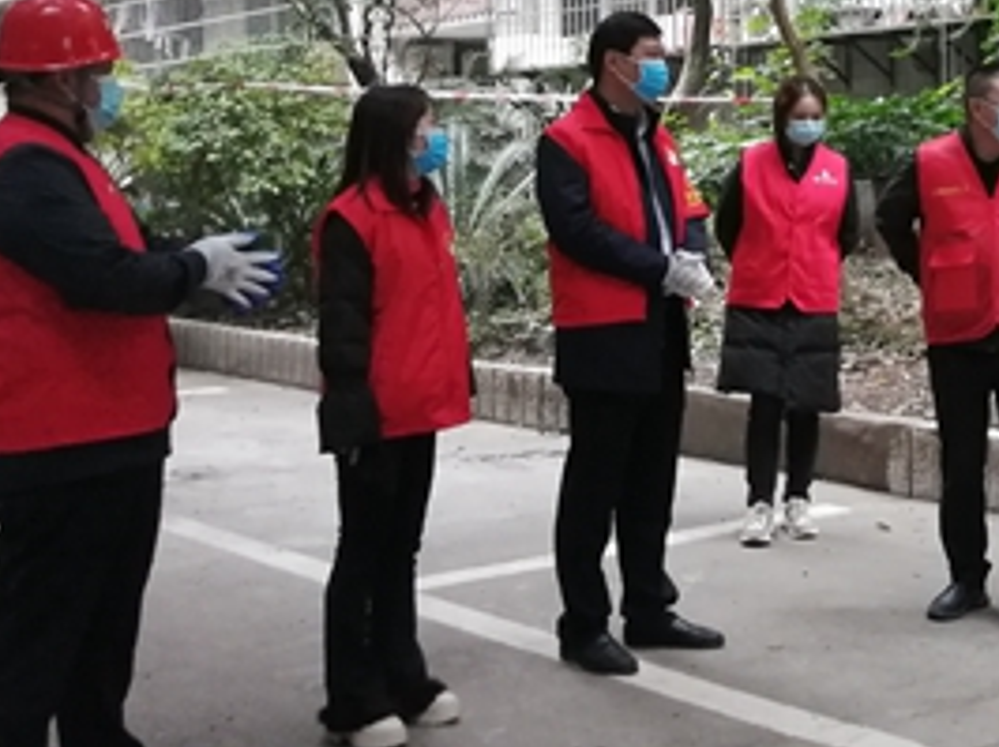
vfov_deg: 21.9
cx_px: 860
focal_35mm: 65
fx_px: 1874
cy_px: 30
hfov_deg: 28.9
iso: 400
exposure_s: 1/100
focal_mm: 3.62
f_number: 1.8
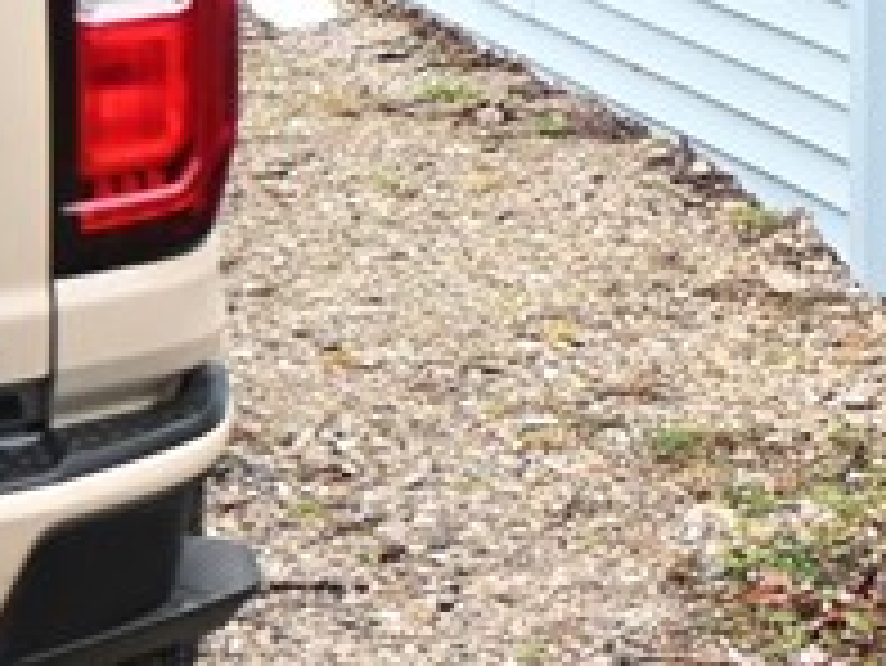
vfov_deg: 11.1
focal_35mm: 127
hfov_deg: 12.6
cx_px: 2024
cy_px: -414
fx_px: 3253
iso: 500
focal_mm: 16
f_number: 3.5
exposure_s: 1/25
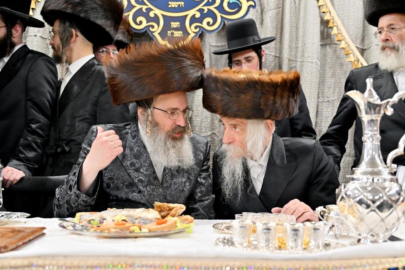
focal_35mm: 38
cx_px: 202
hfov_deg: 50.7
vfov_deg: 35.1
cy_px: 135
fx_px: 428
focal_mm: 38
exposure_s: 1/160
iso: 2000
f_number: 4
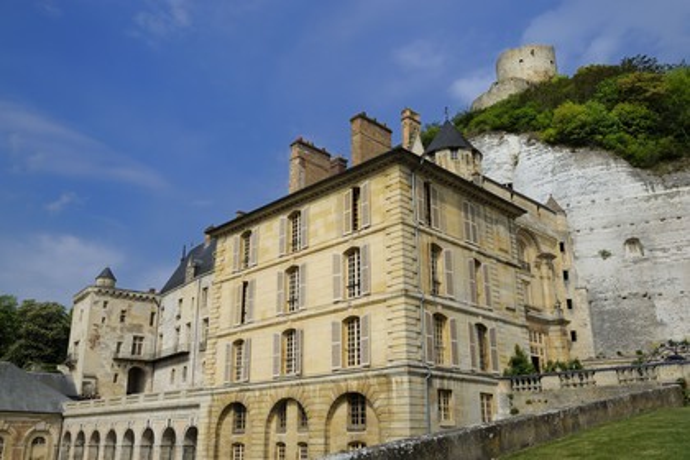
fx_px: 556
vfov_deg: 45.0
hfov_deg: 63.7
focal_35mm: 29
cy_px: 230
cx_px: 345
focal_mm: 29
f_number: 18
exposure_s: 1/160
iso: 200
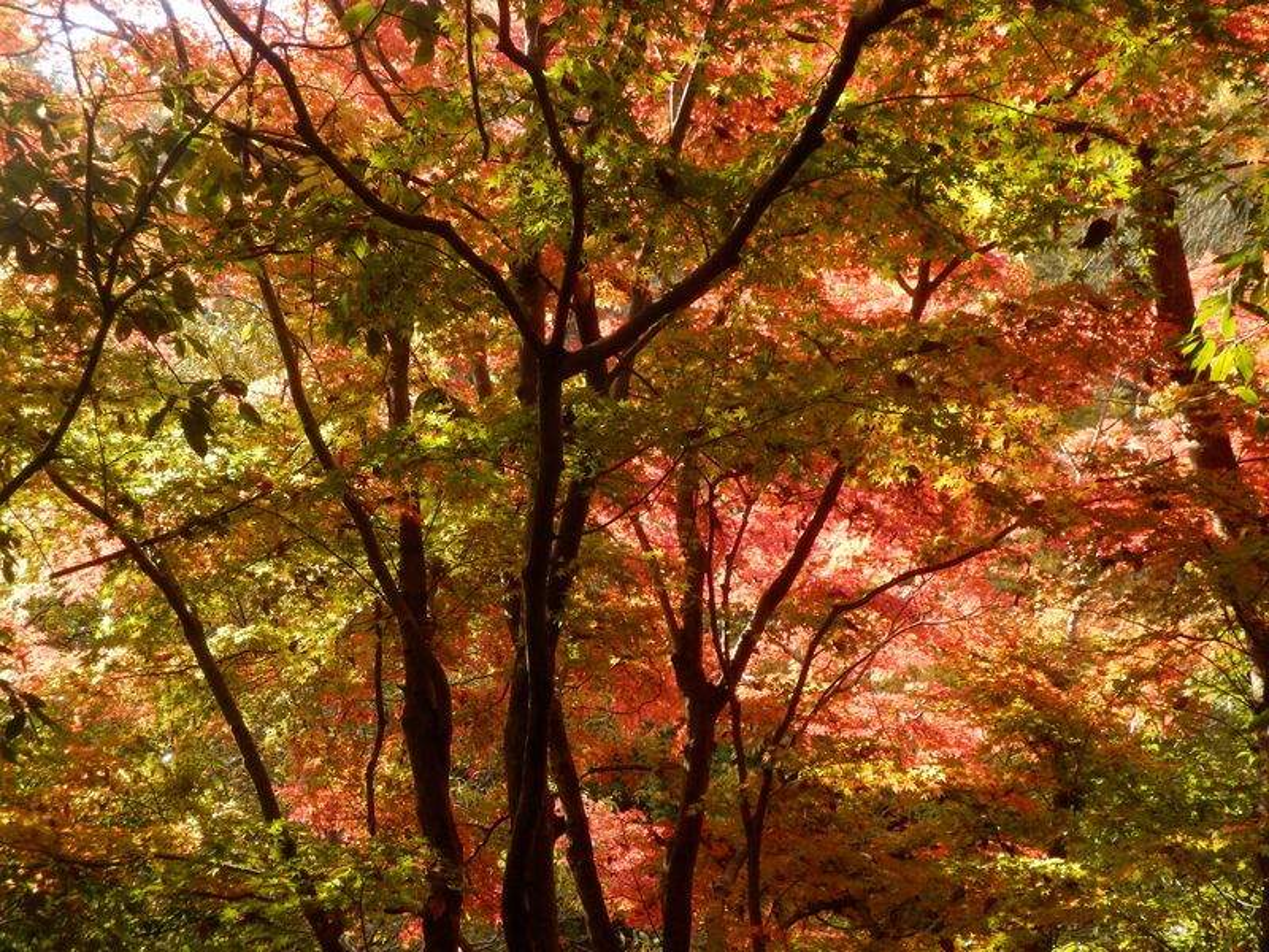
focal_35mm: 63
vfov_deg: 23.3
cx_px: 634
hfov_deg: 30.7
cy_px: 476
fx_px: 2310
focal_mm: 11.1
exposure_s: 1/60
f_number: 4.6
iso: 80
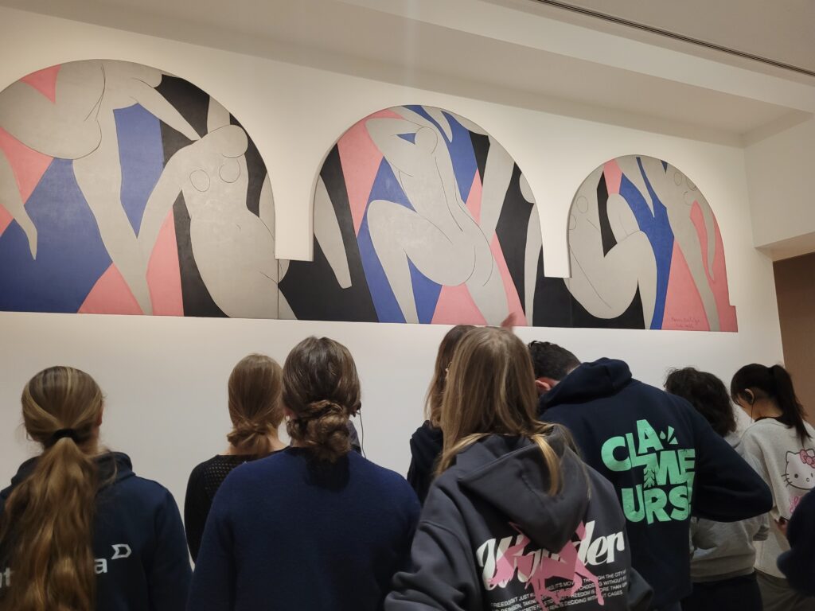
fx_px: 612
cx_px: 408
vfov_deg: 53.1
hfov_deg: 67.3
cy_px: 306
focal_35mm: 26
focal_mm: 5.4
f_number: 1.8
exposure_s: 1/50
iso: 400
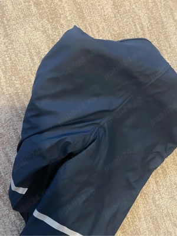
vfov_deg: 67.3
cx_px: 88
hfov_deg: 53.1
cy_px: 118
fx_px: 177
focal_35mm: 26
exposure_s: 1/25
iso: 500
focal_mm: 4.25
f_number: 1.8
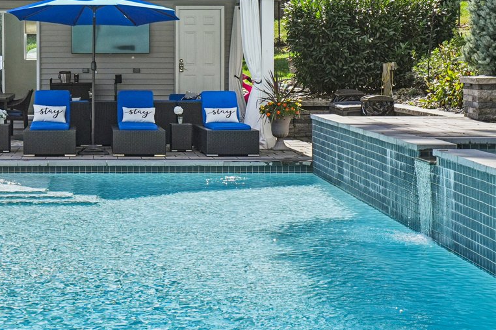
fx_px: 1294
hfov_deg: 21.3
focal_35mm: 94
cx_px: 73
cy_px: 65
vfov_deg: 14.5
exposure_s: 1/500
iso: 400
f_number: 8
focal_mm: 35
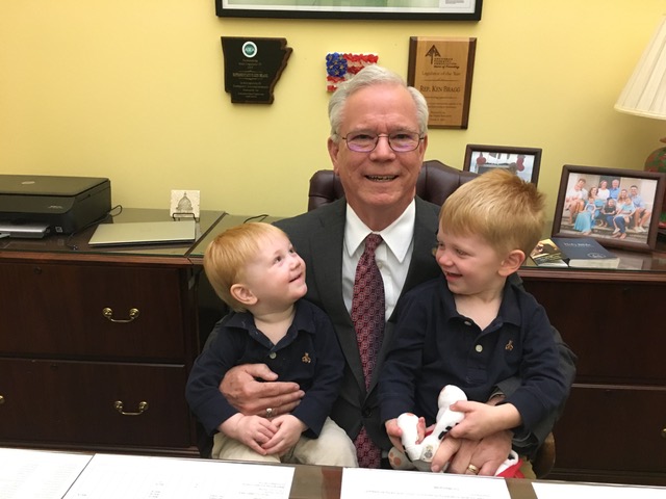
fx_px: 558
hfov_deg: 61.7
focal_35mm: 29
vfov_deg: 48.2
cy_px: 250
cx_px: 333
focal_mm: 4.15
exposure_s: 1/30
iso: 200
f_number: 2.2
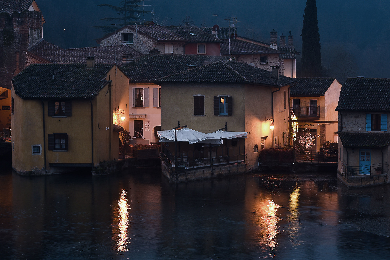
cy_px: 129
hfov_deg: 19.8
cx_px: 186
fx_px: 1116
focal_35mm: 103
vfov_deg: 13.3
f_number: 8
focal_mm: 90
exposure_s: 1.3
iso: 100
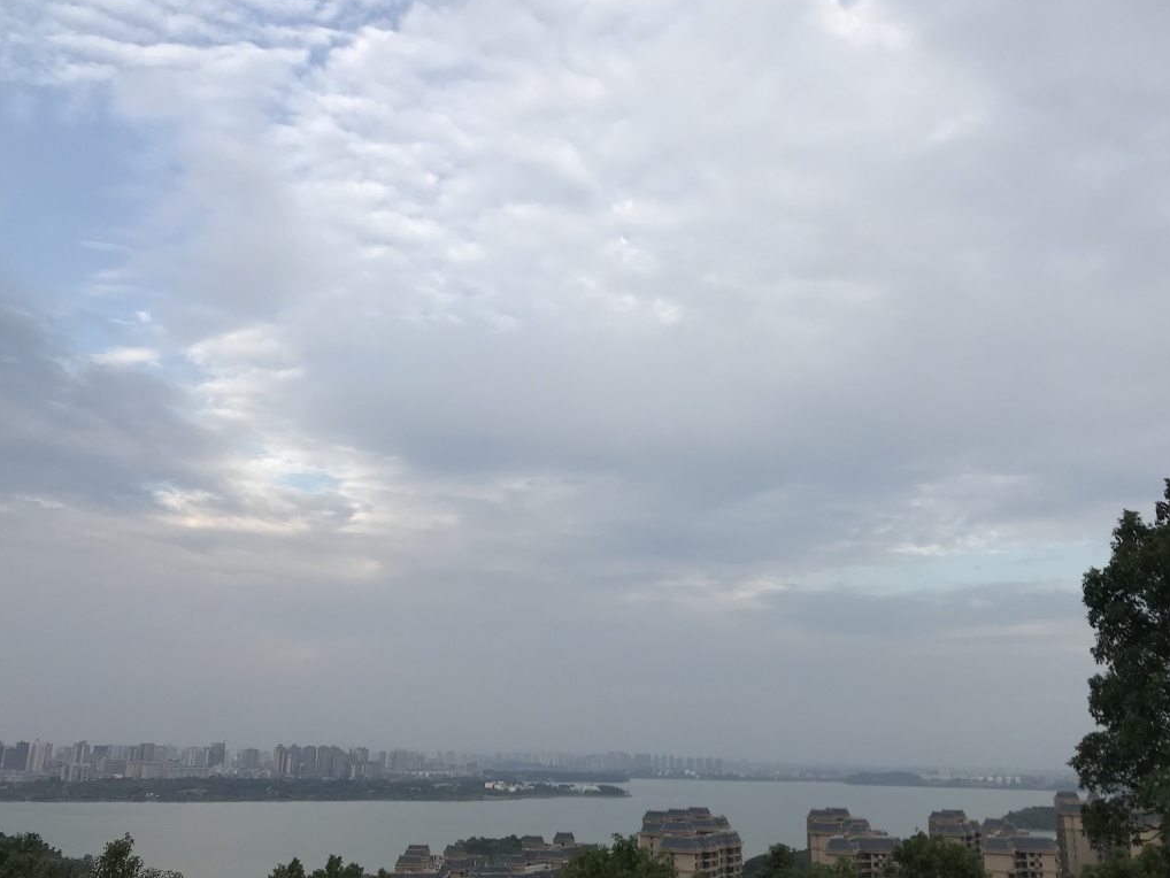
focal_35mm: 33
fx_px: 1116
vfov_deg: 43.0
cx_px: 651
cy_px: 448
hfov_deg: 55.2
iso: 20
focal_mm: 3.99
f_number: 1.8
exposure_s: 1/879
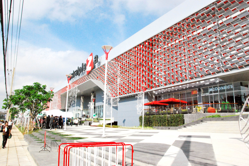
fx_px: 187
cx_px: 124
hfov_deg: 67.3
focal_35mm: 27
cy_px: 83
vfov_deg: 48.0
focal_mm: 18
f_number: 20
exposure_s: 1/1600
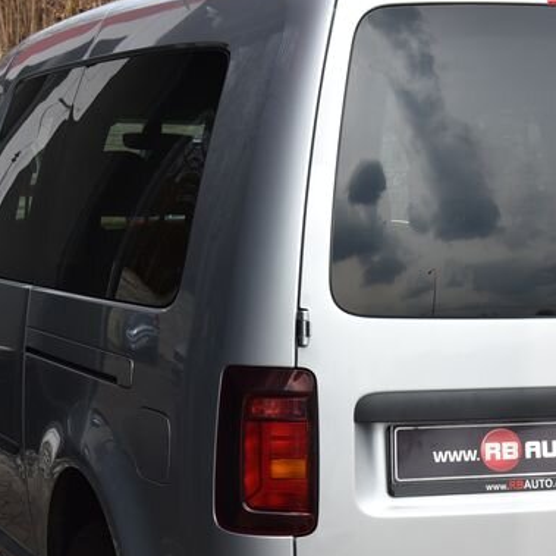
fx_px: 1672
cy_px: 393
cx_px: 418
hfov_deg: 18.8
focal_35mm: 92
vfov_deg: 18.8
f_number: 9
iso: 500
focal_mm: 40
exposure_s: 1/320
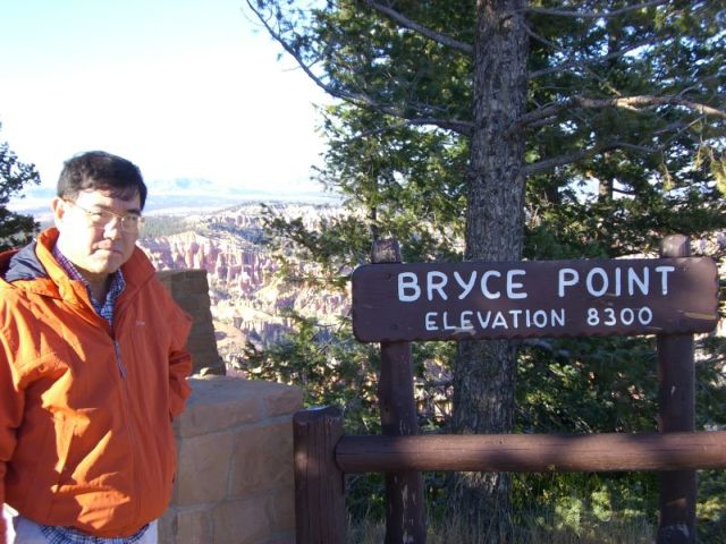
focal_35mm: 55
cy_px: 272
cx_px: 363
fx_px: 1154
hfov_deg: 34.9
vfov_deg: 26.6
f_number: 3.3
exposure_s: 1/200
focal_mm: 9
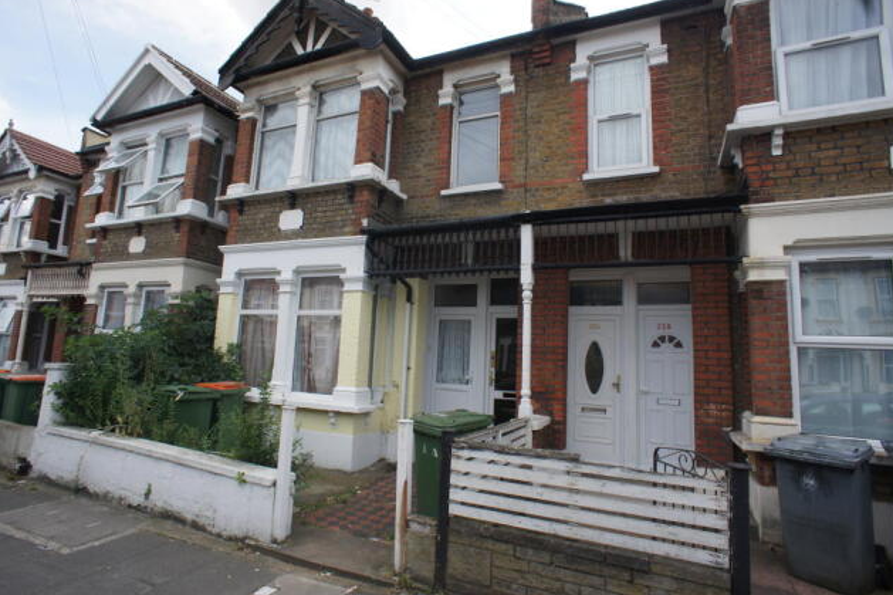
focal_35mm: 25
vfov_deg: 51.3
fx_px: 620
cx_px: 442
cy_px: 293
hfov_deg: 71.5
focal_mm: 16
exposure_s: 1/320
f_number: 6.3
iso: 200
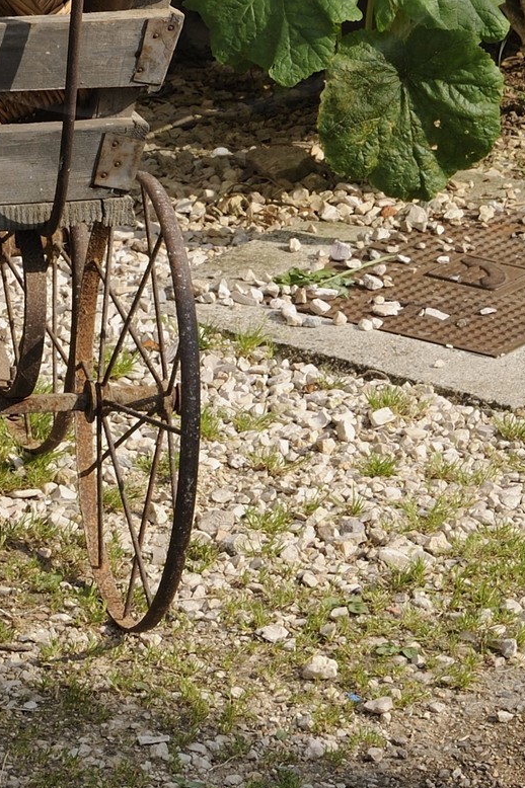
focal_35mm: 204
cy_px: -298
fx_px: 4466
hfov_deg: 6.7
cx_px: 141
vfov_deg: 9.9
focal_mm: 66
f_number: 14
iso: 200
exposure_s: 1/160
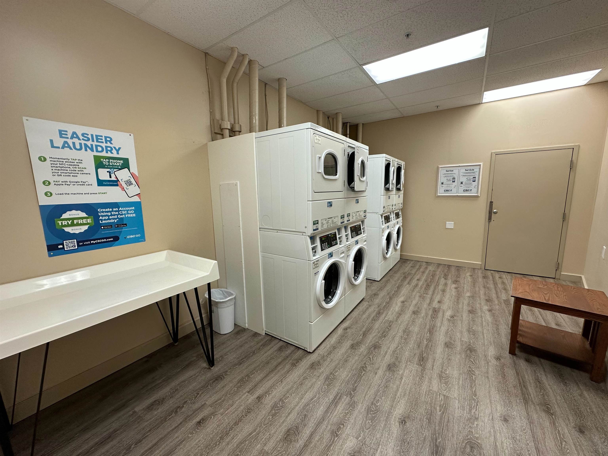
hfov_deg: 102.1
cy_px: 228
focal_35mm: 14
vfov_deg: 85.7
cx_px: 304
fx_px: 246
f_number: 2.2
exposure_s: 1/120
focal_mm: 2.22
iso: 160
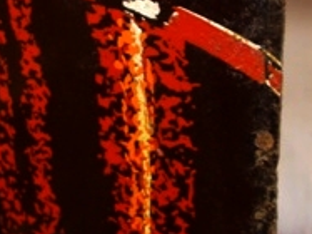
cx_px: 128
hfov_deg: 27.0
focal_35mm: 72
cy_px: 0
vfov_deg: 19.8
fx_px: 649
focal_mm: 5.3
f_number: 3.4
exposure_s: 1/13
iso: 200
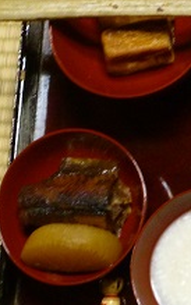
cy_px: 128
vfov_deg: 11.8
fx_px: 1473
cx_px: 400
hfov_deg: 7.1
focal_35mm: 177
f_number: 4.6
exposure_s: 1/6
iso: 400
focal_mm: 10.8
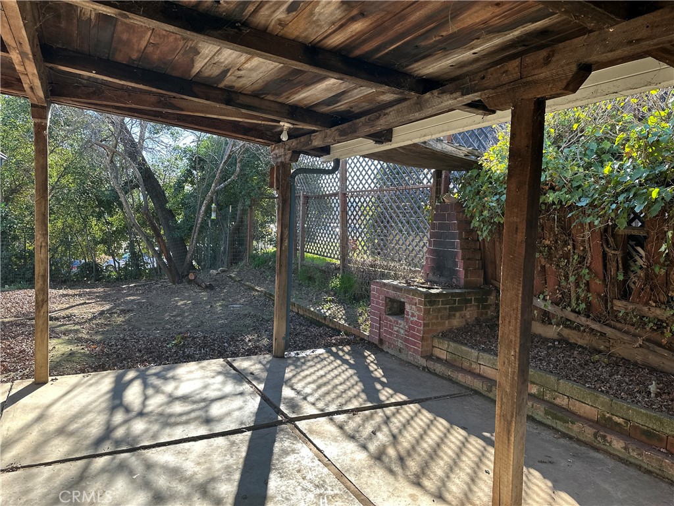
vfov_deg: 56.8
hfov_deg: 71.6
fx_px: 467
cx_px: 337
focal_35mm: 24
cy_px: 253
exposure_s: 1/450
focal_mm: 6.86
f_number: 1.78
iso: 80
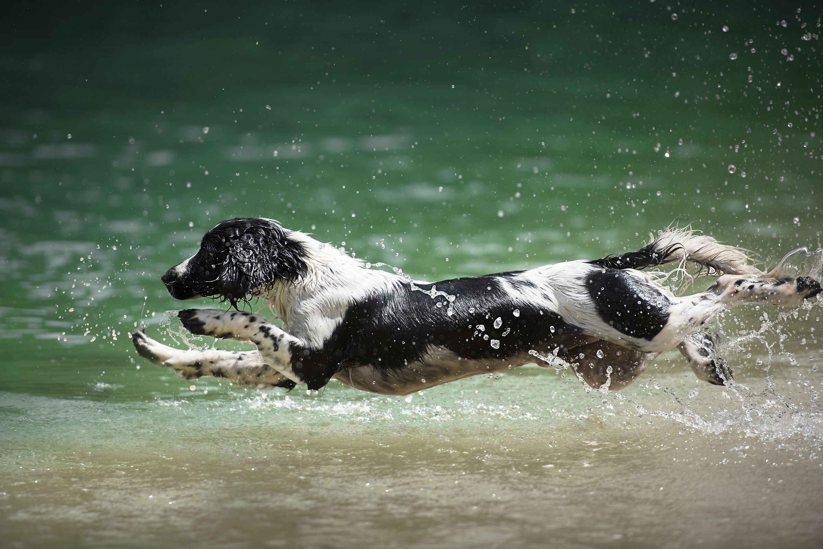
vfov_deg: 6.9
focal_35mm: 200
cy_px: 274
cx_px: 412
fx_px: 4574
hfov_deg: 10.3
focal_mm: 200
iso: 100
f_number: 2.8
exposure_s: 1/2000
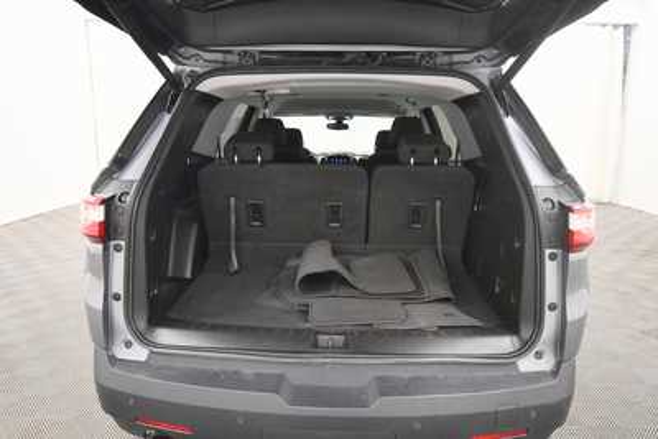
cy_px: 220
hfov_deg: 71.5
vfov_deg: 51.3
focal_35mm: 25
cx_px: 329
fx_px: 457
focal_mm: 17
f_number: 5.3
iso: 2800
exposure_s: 1/125
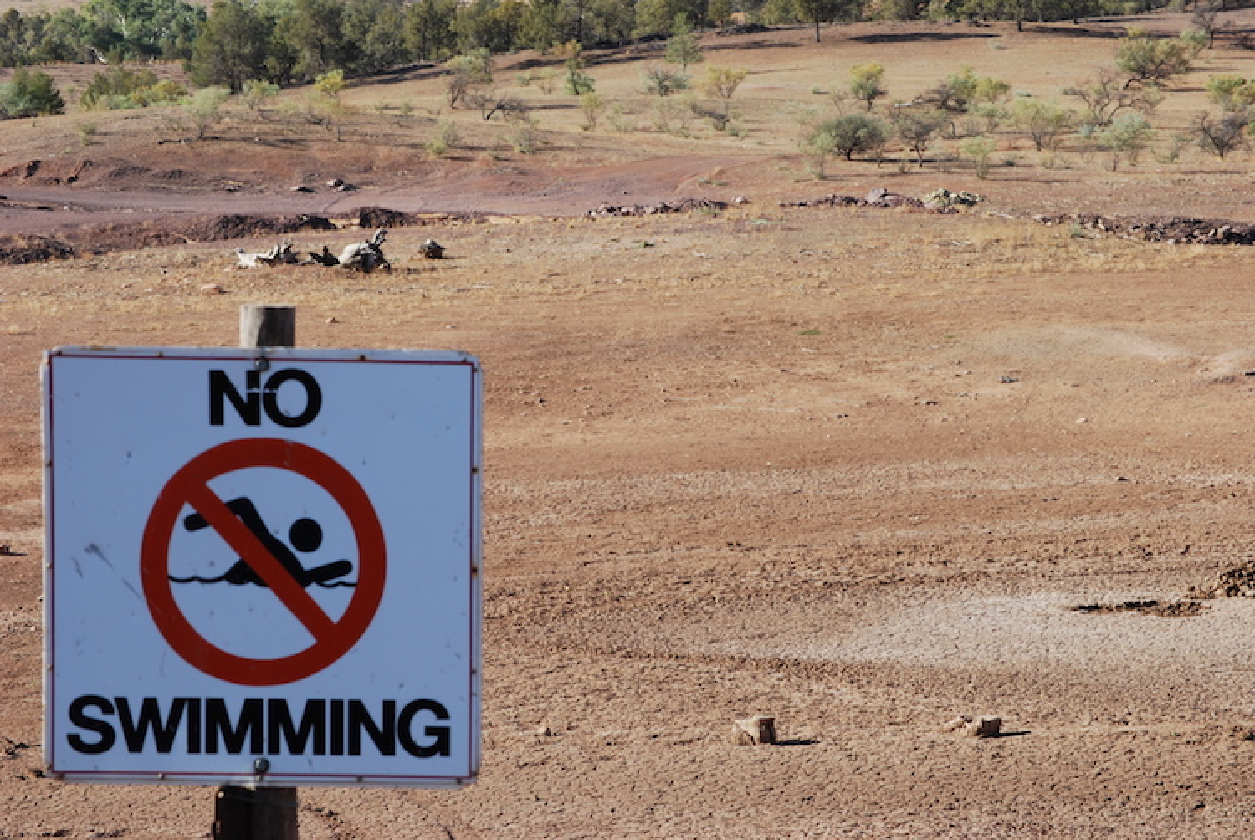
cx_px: 628
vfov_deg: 10.0
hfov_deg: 14.8
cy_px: 420
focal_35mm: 138
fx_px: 4816
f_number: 16
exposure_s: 1/40
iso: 100
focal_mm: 92
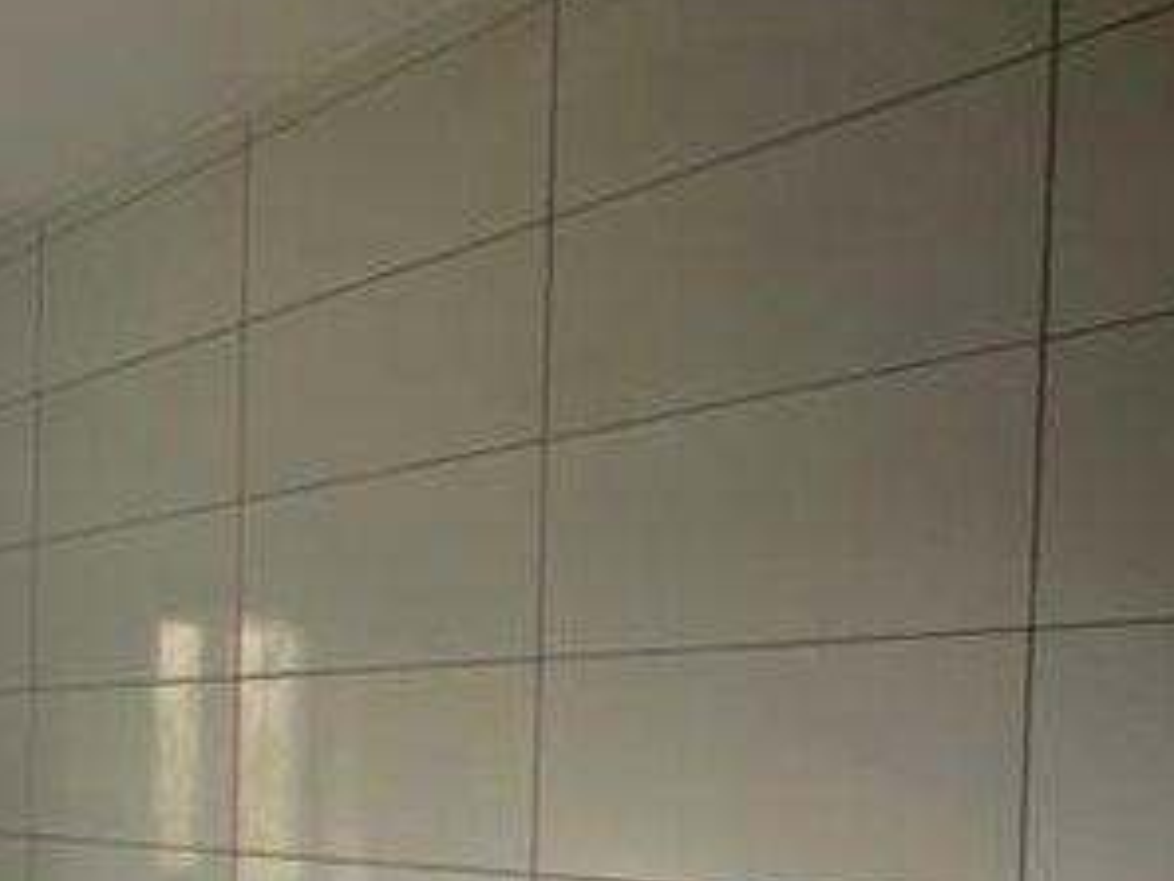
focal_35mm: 33
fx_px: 1120
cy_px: 800
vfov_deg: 39.7
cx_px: -83
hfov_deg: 44.1
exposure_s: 1/99
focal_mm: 2.22
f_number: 2.2
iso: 125
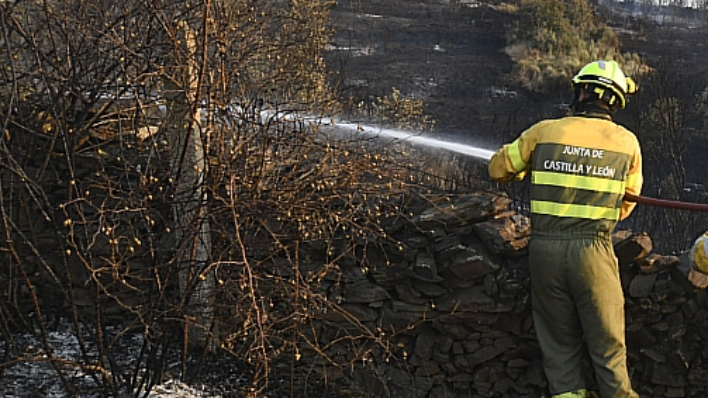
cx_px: 830
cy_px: 229
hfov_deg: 28.5
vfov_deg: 18.5
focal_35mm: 65
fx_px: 1220
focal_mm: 26
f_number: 10
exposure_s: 1/400
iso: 1000
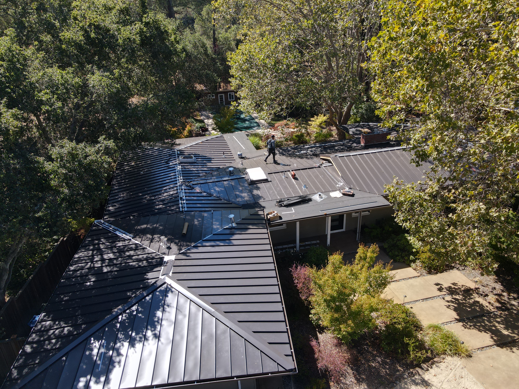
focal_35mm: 24
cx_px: 260
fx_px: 360
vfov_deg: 56.8
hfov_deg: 71.6
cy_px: 194
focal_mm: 4.5
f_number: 2.8
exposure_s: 1/200
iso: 100
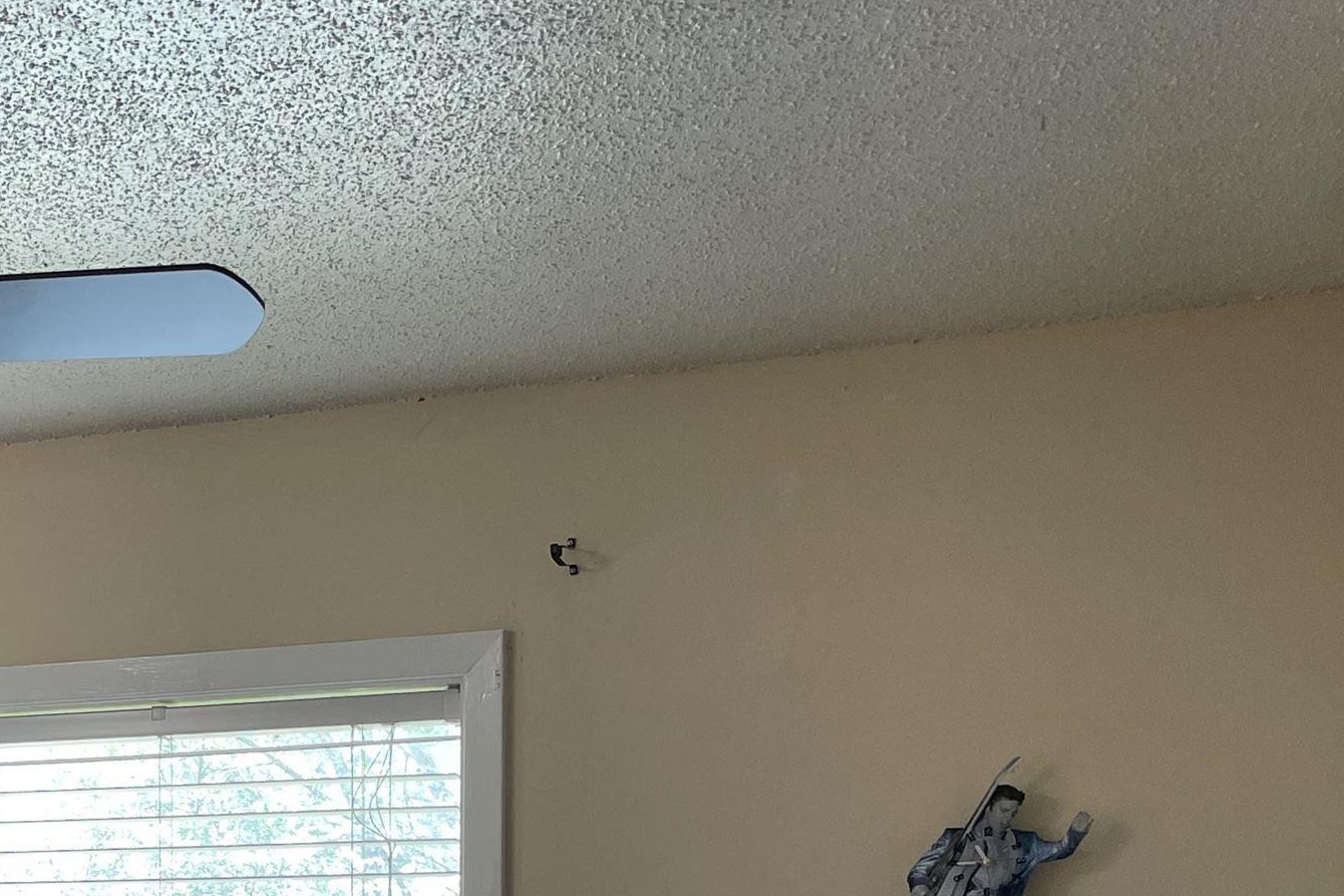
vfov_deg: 20.3
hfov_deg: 30.3
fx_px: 2314
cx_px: 19
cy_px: 1126
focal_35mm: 62
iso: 80
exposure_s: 1/60
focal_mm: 4.2
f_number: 1.6
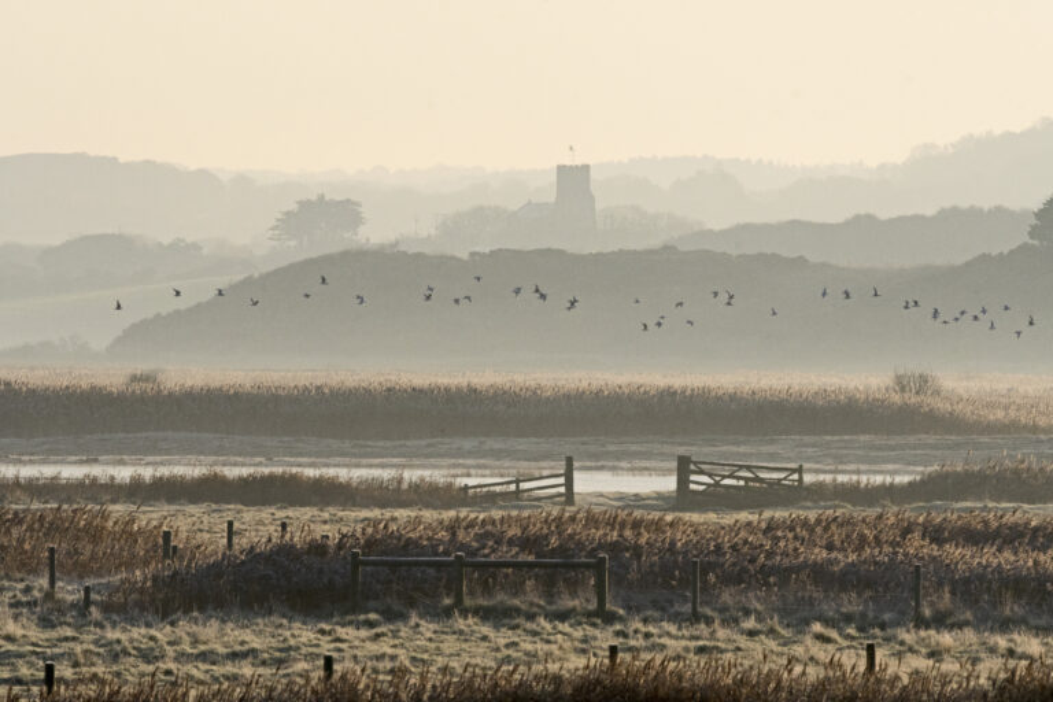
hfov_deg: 3.4
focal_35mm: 600
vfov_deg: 2.3
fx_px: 17549
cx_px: 526
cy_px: 351
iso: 800
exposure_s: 1/1000
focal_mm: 400
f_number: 14
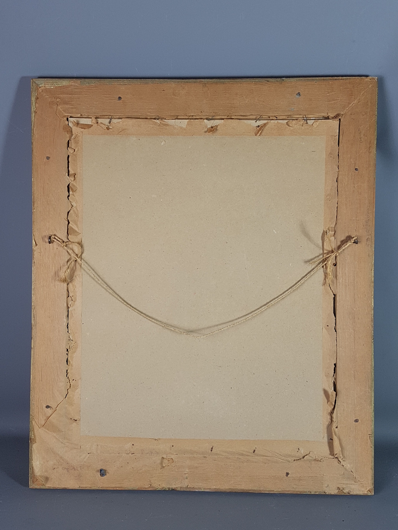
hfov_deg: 53.1
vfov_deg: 67.3
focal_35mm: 26
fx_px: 399
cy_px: 265
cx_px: 199
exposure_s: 1/50
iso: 64
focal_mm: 4.2
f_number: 1.7
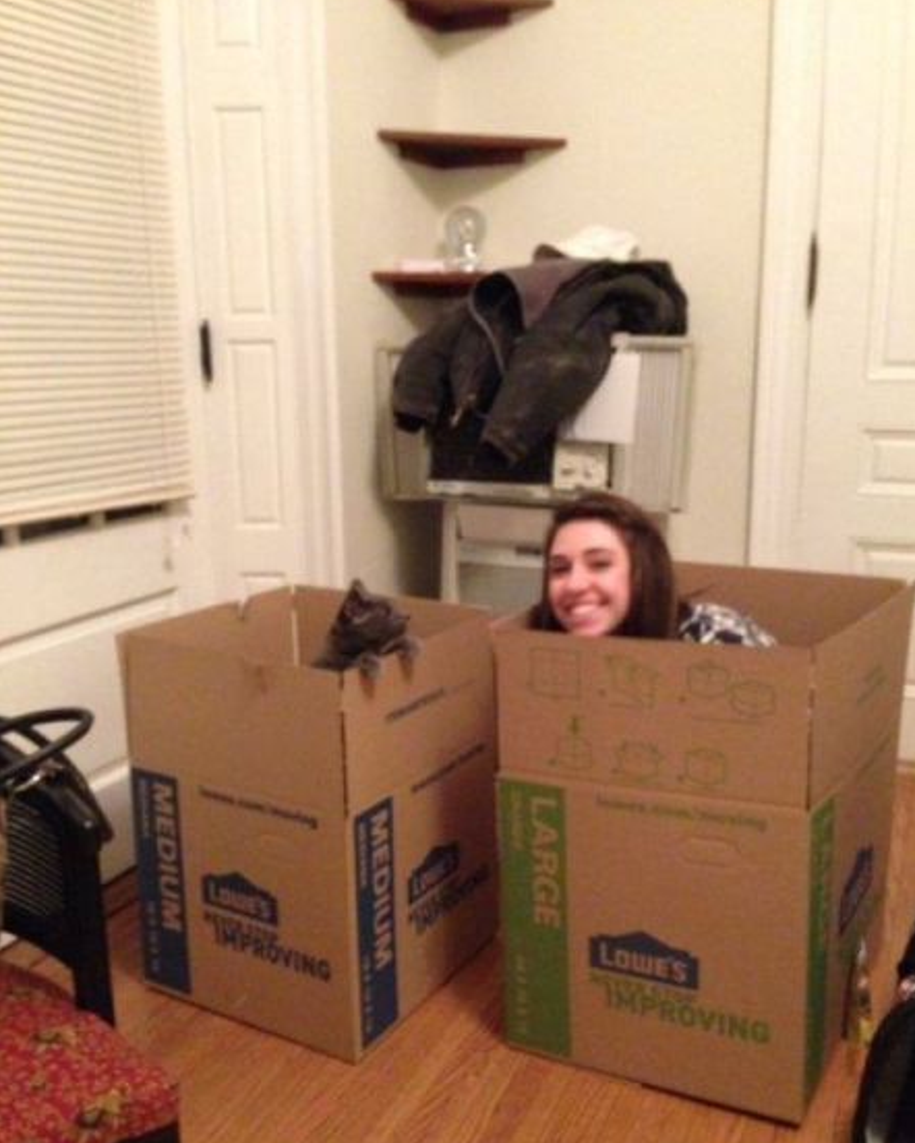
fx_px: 1184
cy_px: 611
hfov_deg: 42.2
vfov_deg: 51.5
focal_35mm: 35
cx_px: 462
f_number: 2.4
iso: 800
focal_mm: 4.12
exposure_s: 1/15
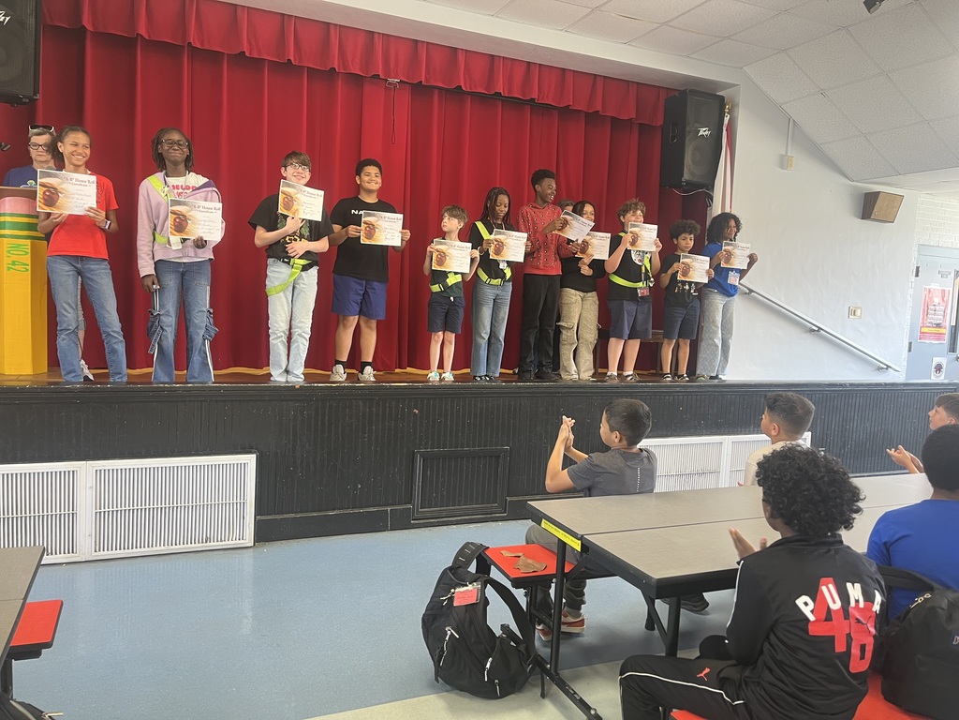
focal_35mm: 26
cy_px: 360
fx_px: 720
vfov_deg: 53.1
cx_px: 480
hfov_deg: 67.3
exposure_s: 1/60
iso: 125
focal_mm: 5.1
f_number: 1.6
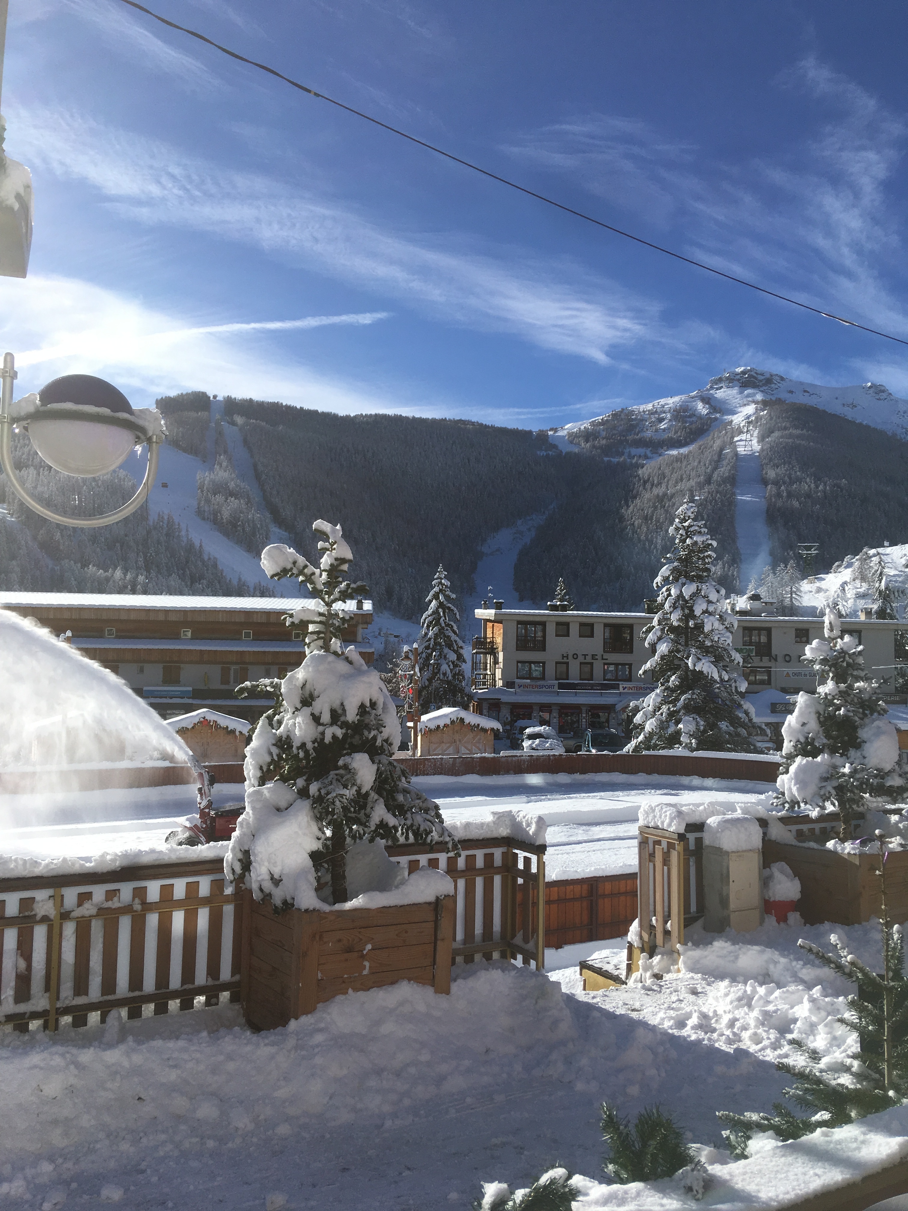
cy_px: 606
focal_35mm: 29
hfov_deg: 48.2
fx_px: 1014
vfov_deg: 61.7
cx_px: 454
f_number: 2.2
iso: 25
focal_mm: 4.15
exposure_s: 1/2959
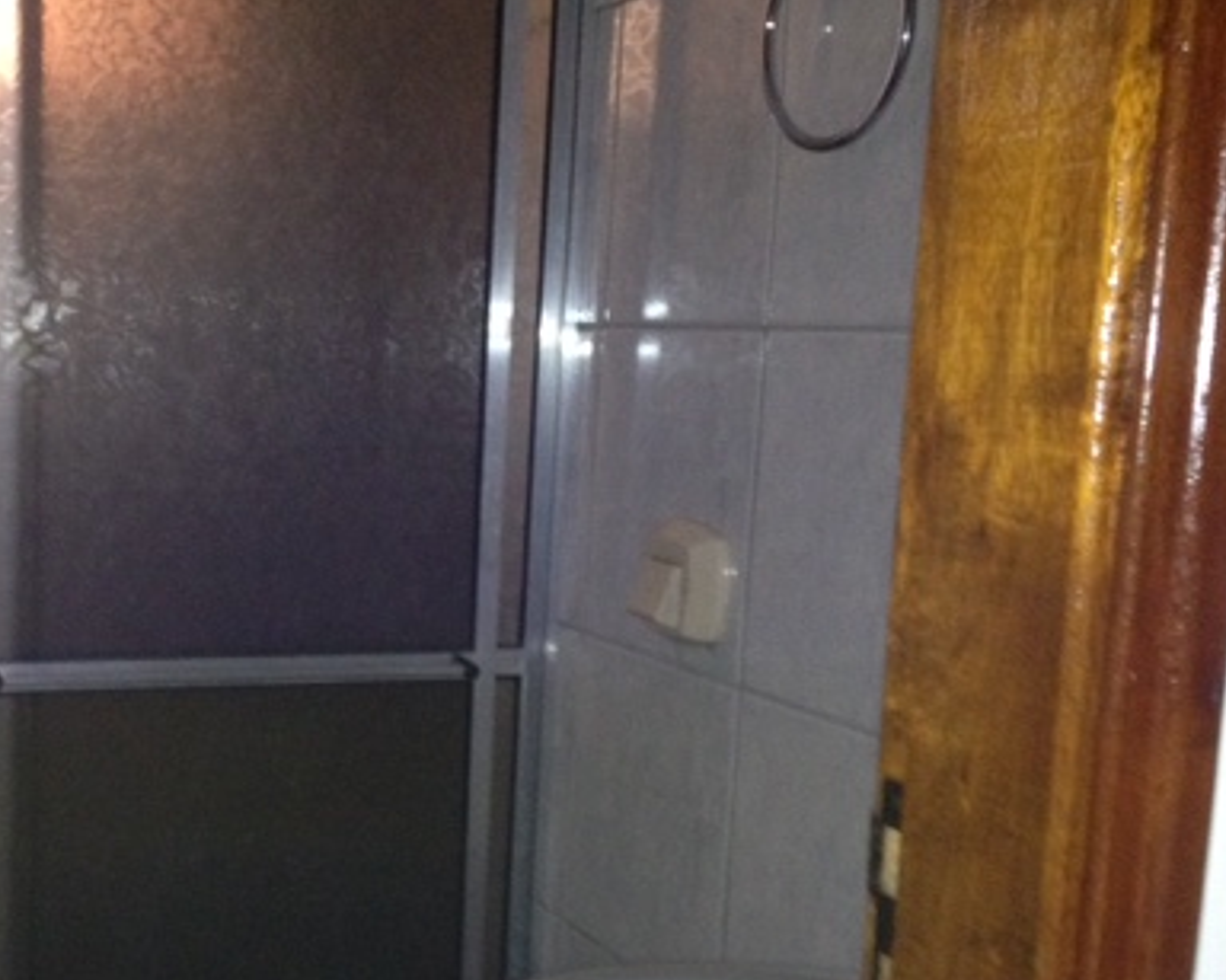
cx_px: 268
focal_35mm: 57
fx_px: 2068
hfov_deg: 32.2
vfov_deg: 26.5
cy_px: 658
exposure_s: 1/16
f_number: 2.4
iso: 320
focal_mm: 4.28
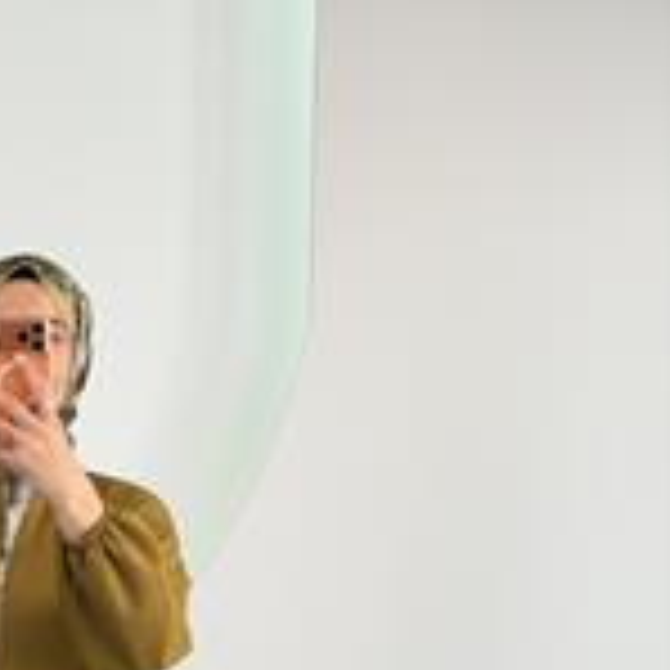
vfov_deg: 14.5
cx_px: -9
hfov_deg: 14.5
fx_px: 2584
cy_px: 708
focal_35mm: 118
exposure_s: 1/213
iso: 64
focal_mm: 6.76
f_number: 1.78
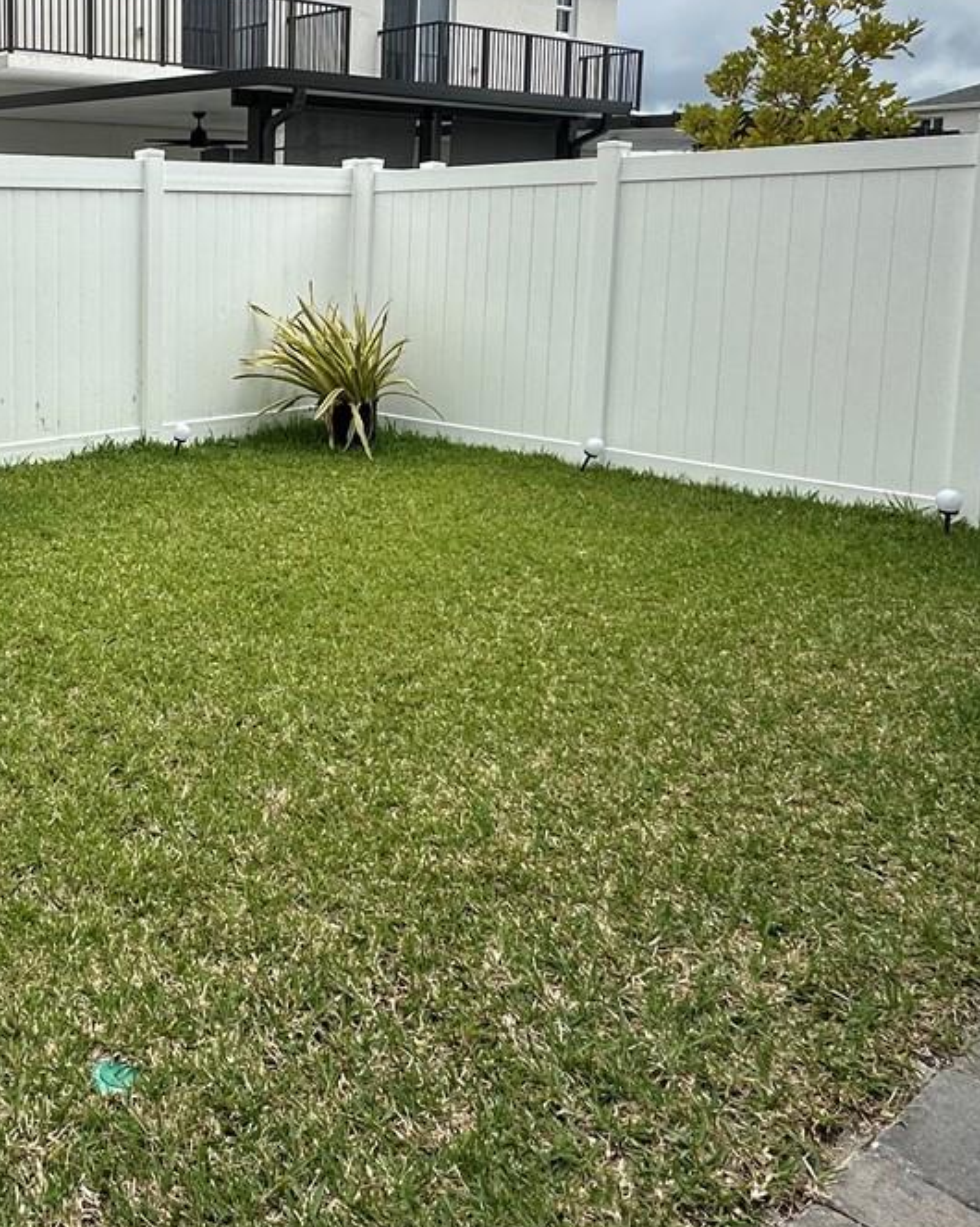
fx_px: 1197
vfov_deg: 52.8
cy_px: 376
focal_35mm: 33
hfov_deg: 40.8
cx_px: 80
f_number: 2.2
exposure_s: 1/2304
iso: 50
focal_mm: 2.22
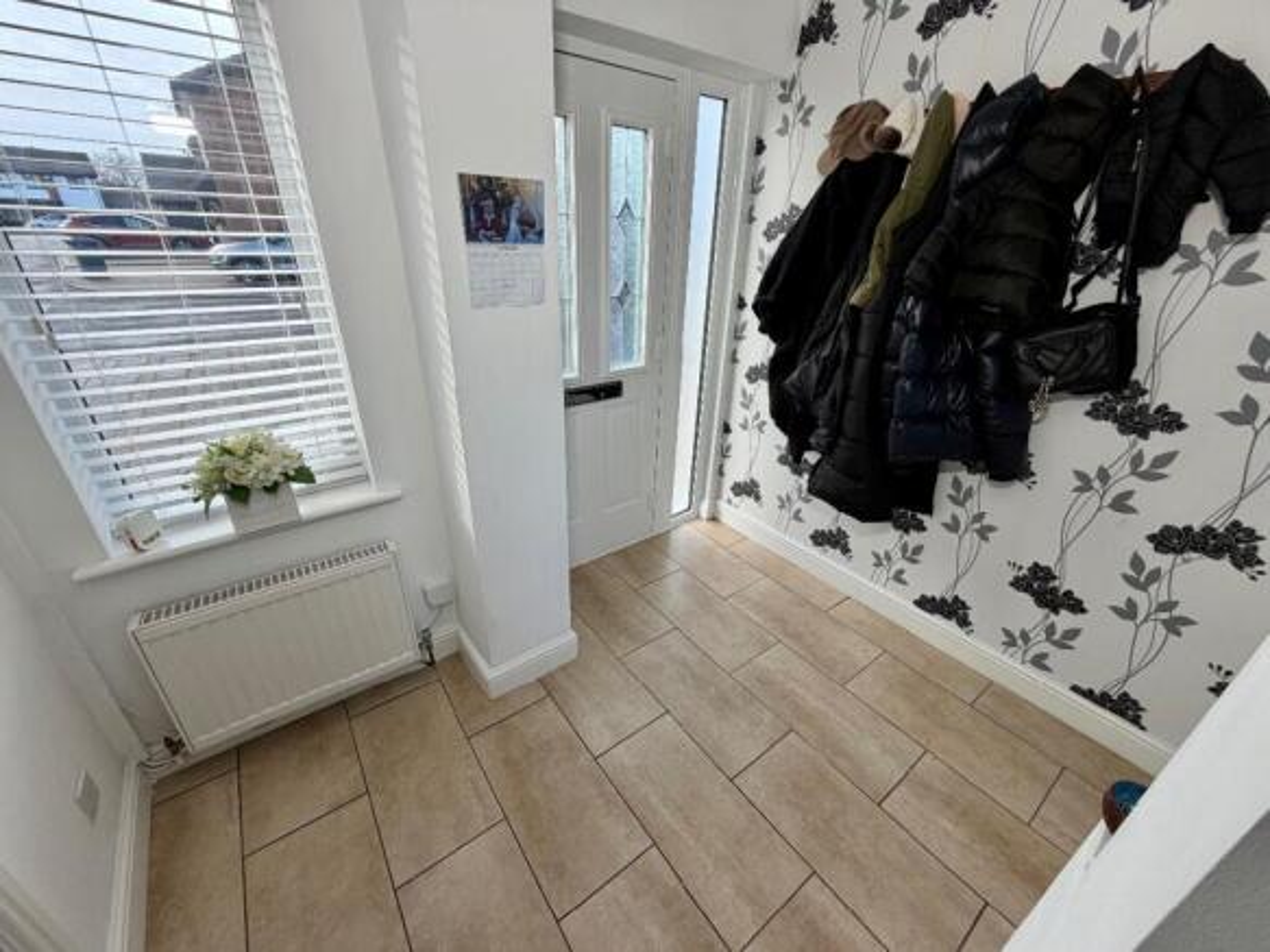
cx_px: 635
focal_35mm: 14
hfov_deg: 102.1
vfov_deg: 85.7
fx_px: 514
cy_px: 476
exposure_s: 1/96
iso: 64
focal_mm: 2.22
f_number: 2.2
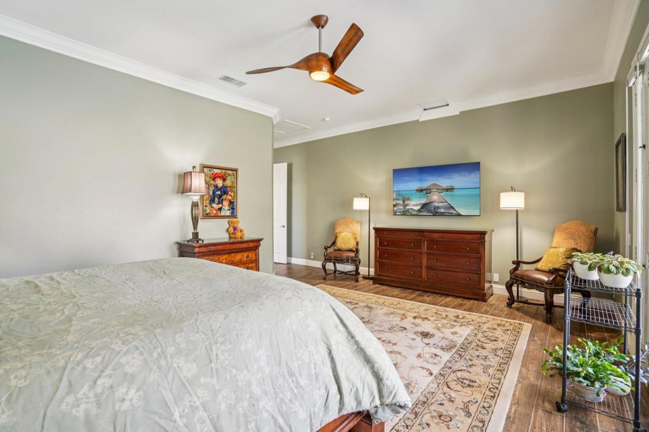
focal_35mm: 16
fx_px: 288
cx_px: 324
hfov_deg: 96.8
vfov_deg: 73.7
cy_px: 216
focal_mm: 16
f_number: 7.1
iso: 400
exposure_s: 1/8
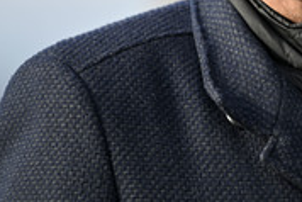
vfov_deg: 2.7
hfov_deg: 4.1
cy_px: -46
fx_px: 4248
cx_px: 308
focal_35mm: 506
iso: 50
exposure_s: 1/400
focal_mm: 200
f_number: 2.8
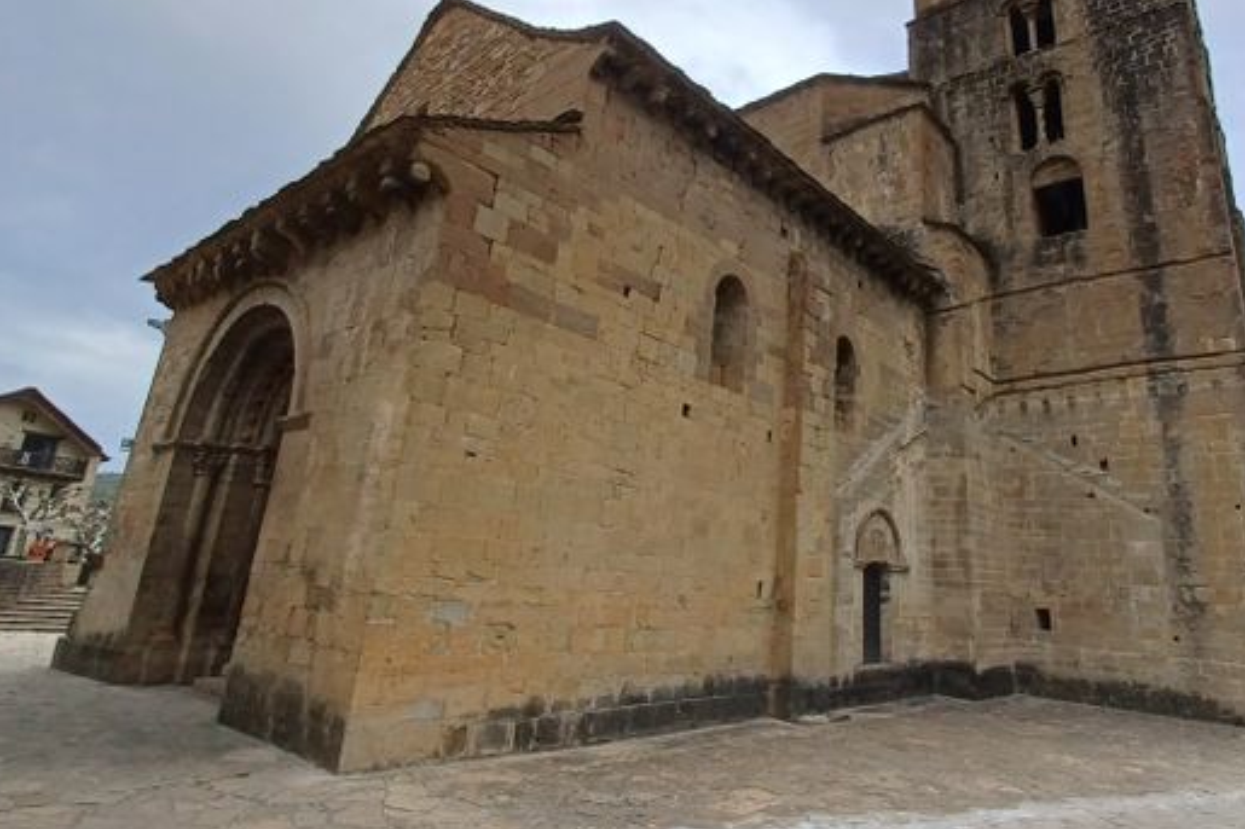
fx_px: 726
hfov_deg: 80.2
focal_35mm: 21
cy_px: 336
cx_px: 752
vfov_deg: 59.0
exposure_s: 1/1147
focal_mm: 1.42
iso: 40
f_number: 2.2
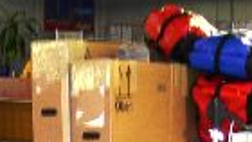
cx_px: 131
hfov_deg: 18.1
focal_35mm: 118
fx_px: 789
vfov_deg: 10.1
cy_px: 171
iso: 215
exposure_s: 1/6.3
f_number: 2.8
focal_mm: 8
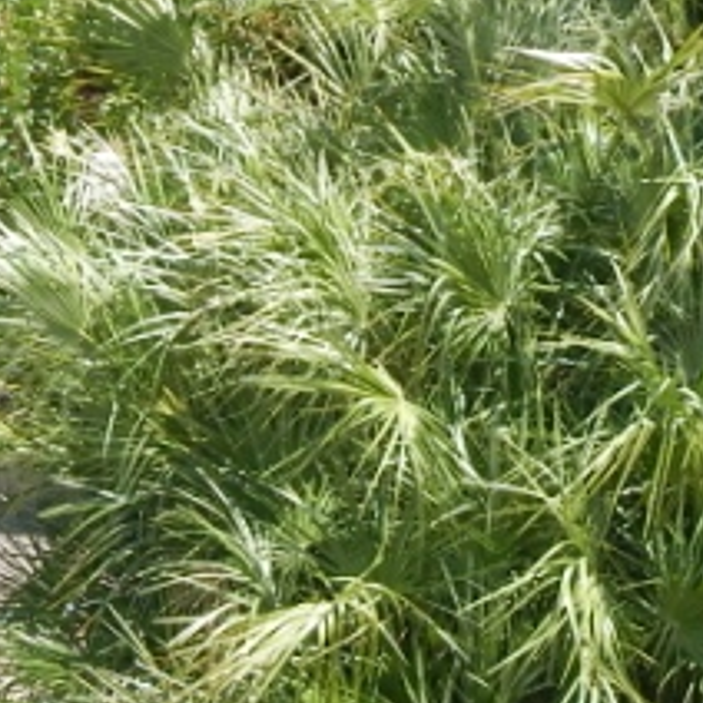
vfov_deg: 18.5
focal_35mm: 94
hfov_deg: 18.1
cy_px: 391
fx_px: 2160
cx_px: 670
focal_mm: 4
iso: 125
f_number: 3
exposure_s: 1/800
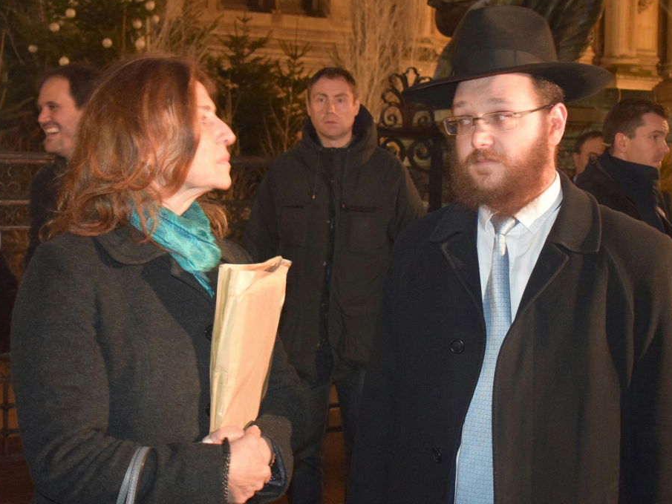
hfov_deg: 36.1
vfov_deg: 27.5
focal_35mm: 53
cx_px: 299
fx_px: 1029
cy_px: 227
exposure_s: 1/15
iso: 3200
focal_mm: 26
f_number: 4
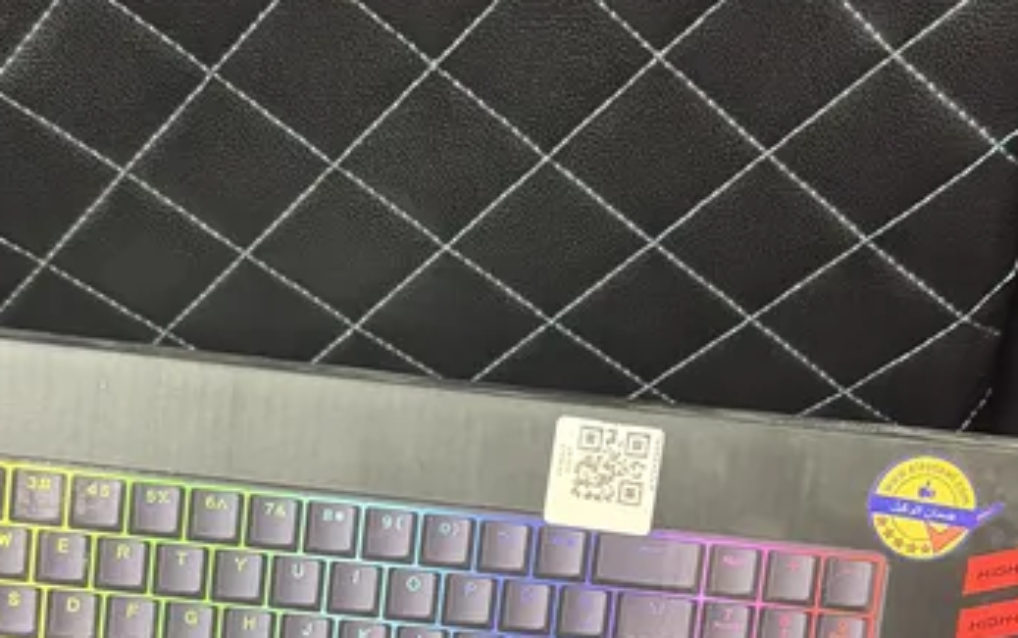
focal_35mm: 47
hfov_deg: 42.5
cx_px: 427
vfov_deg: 26.6
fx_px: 1305
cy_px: 573
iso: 640
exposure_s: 1/50
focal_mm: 6.76
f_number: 1.78
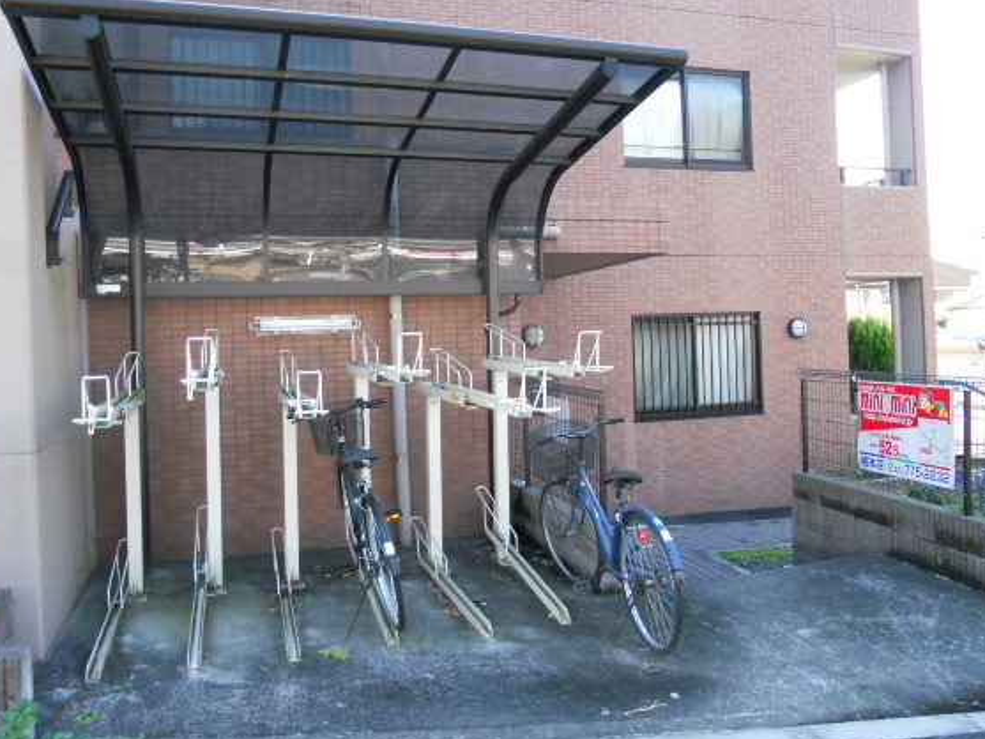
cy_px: 325
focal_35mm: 31
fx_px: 882
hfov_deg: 58.3
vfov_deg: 45.4
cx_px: 486
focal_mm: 4.9
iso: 400
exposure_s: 1/250
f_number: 3.2
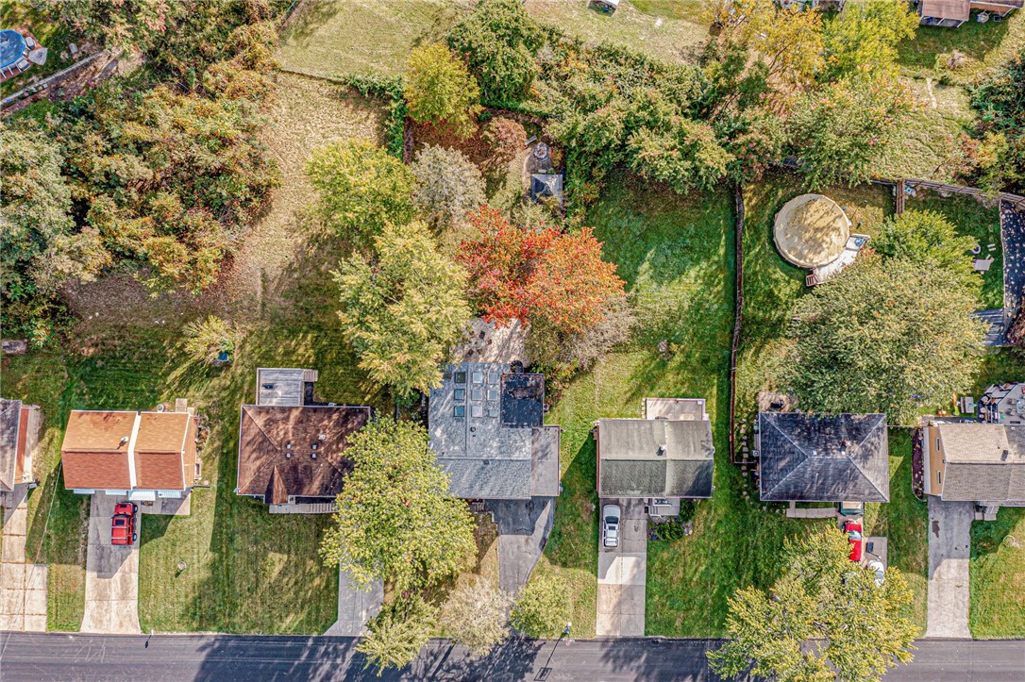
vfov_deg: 46.4
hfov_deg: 65.5
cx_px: 512
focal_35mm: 28
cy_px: 341
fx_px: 797
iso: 100
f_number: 4
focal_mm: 10.26
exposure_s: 1/120
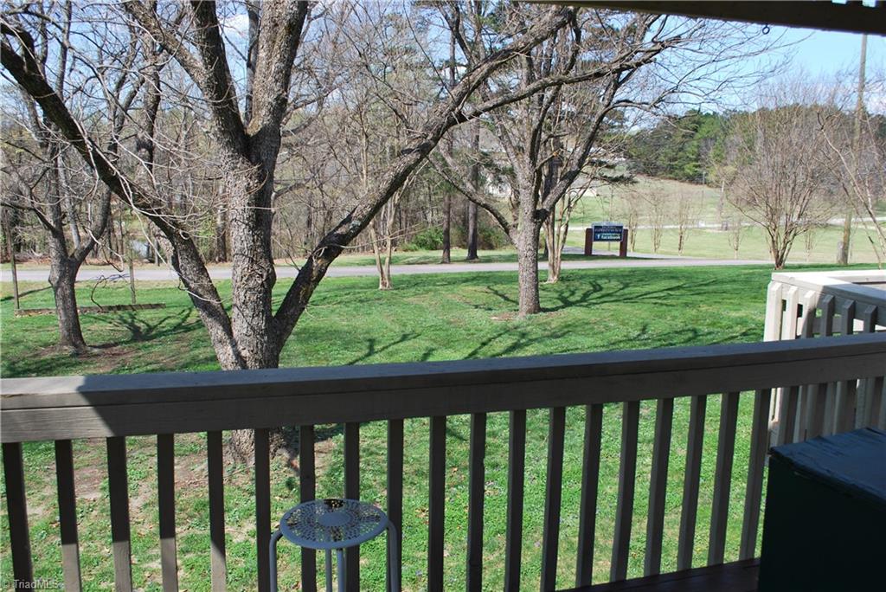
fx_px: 739
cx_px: 443
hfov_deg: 61.9
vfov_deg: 43.7
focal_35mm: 30
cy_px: 296
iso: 100
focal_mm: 20
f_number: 6.3
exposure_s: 1/160
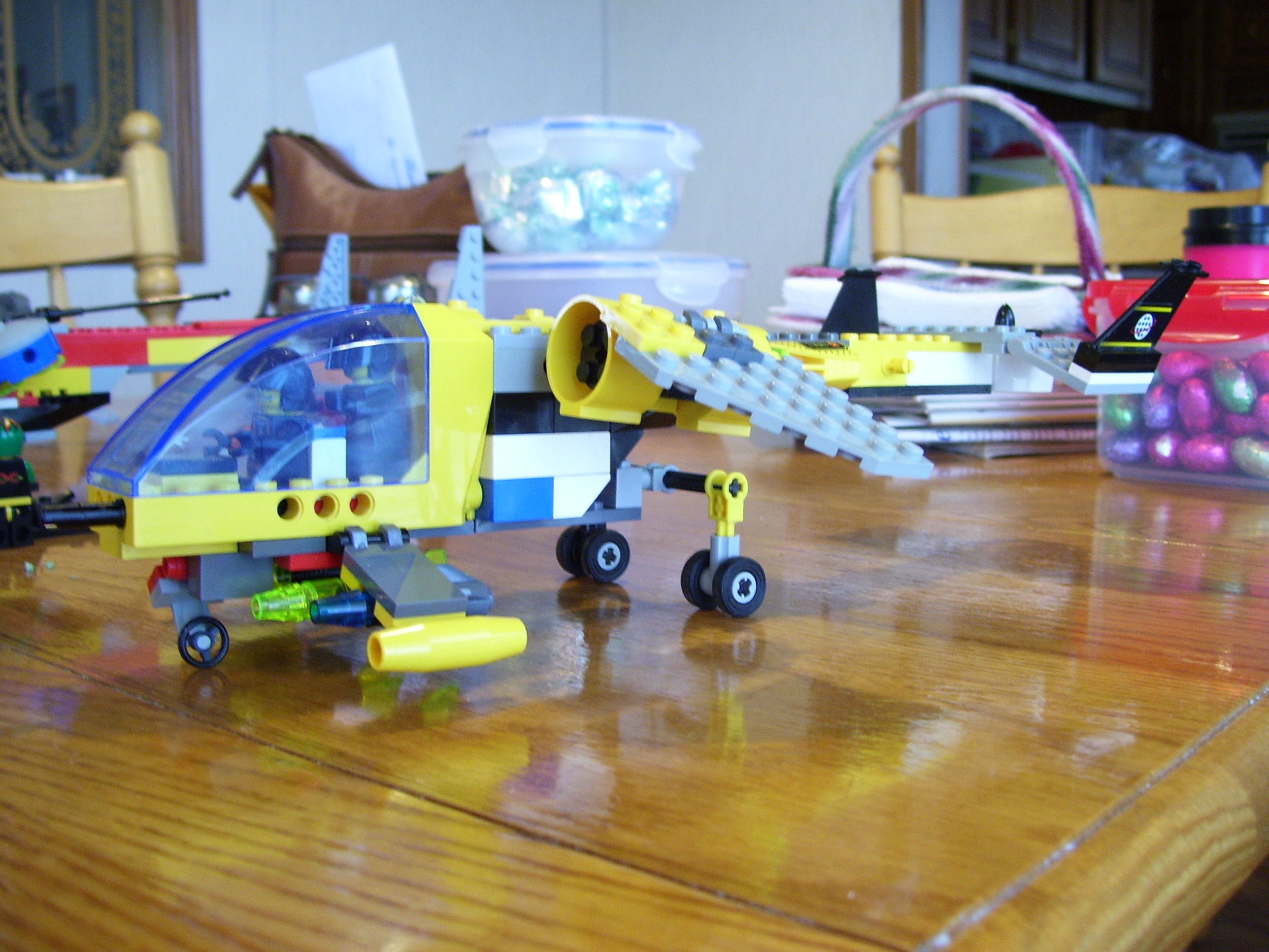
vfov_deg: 38.7
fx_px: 1356
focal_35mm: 37
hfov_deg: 50.1
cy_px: 476
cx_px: 634
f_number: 2.7
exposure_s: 1/15
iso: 160
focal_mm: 6
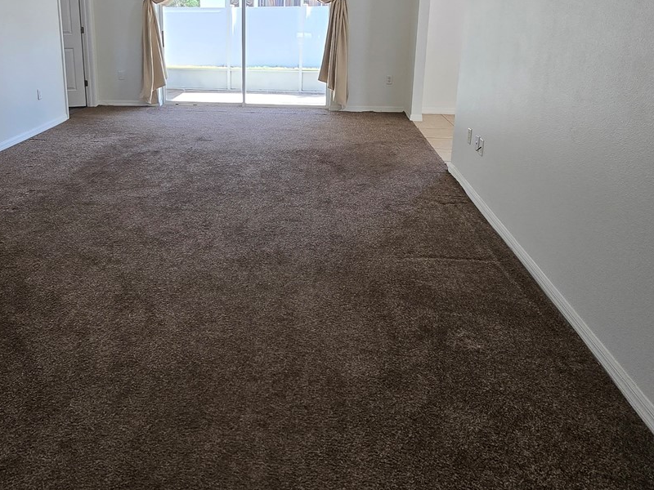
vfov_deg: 50.8
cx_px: 239
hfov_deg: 66.1
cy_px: 121
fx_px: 491
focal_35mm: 26
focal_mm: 2.2
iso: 80
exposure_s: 1/60
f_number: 2.2
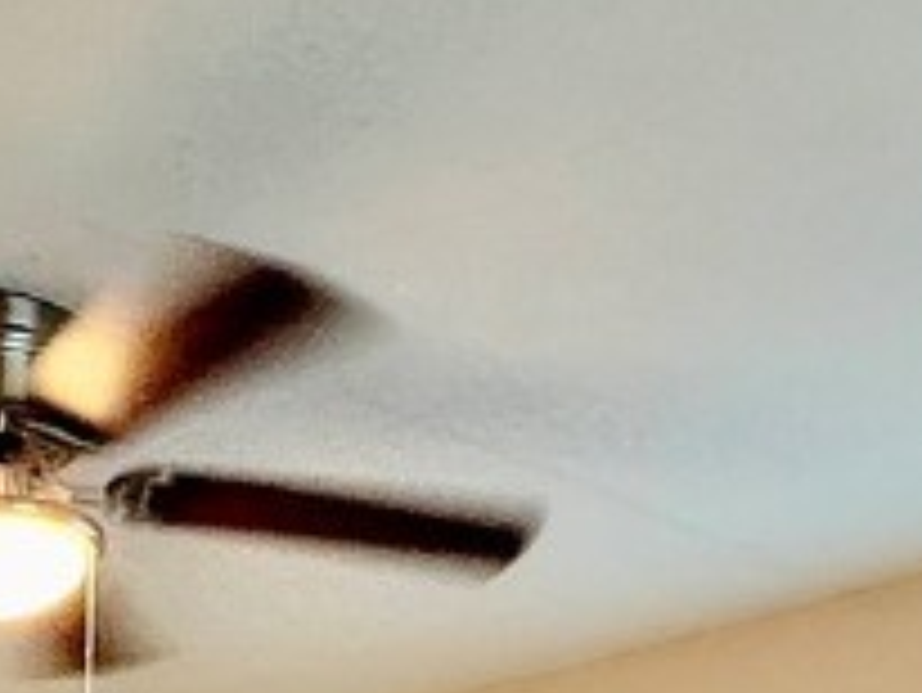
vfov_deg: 17.3
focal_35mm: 70
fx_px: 1866
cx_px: 414
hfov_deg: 27.7
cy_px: 1238
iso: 320
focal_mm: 2.22
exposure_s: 1/60
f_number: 2.2
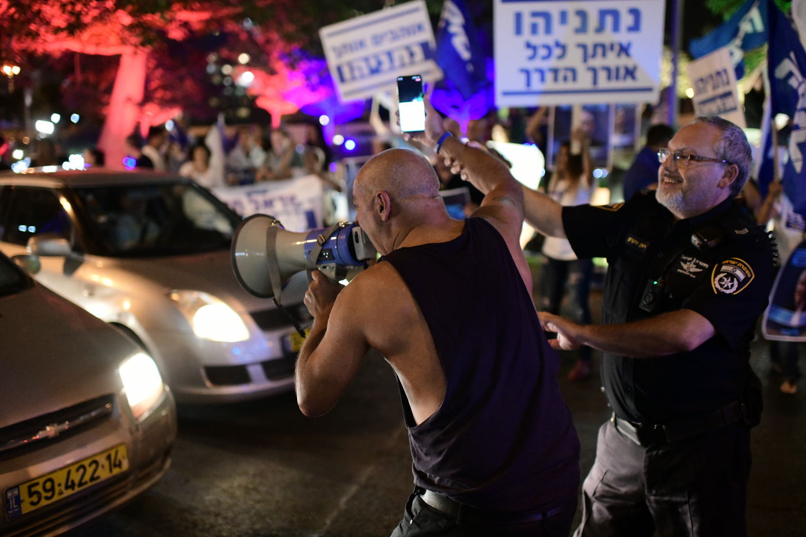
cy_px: 268
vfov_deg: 37.8
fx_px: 783
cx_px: 403
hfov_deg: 54.4
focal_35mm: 35
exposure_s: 1/250
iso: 6400
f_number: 2
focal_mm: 35
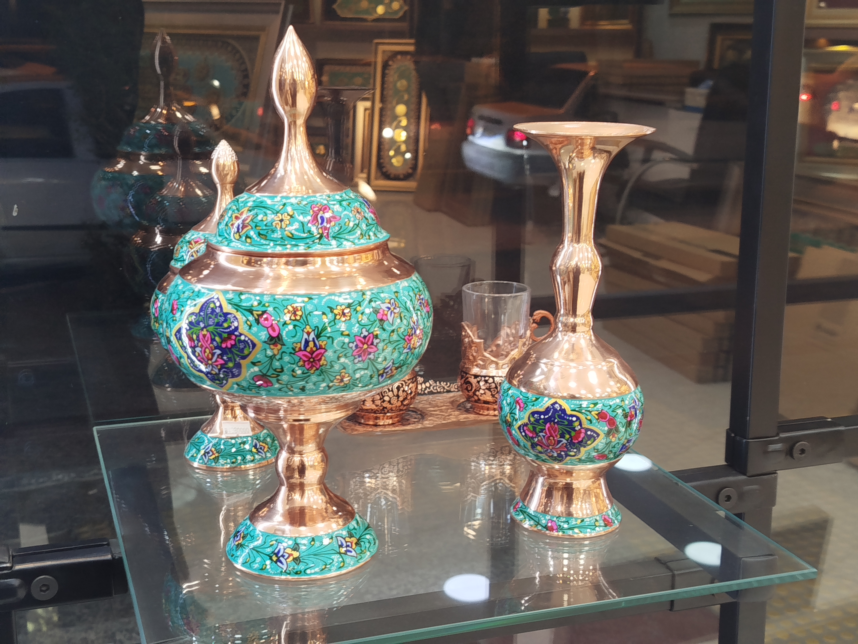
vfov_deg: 30.3
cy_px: 322
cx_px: 429
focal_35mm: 48
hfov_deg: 39.7
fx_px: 1190
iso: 125
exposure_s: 1/33
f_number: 1.7
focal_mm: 5.31
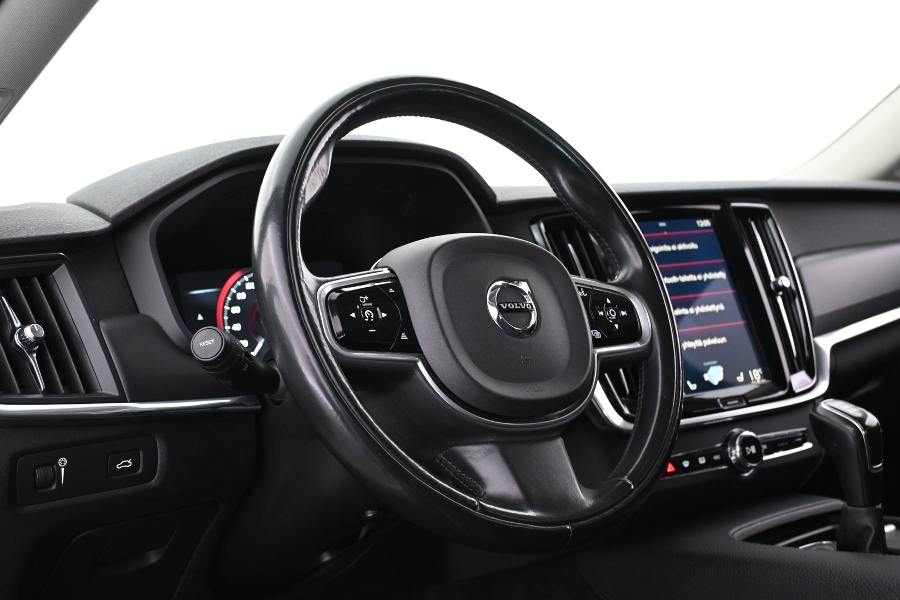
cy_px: 300
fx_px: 1125
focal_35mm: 45
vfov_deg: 29.9
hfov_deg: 43.6
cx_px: 450
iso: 1600
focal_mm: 30
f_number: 4.8
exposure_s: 1/13
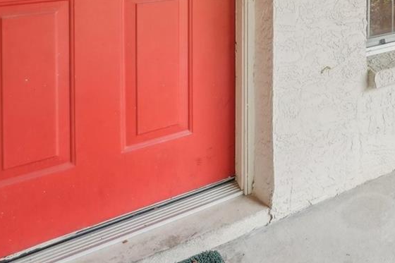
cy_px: -90
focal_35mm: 40
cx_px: 414
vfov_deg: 27.2
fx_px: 439
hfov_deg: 40.9
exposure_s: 1/25
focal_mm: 14
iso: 400
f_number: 8
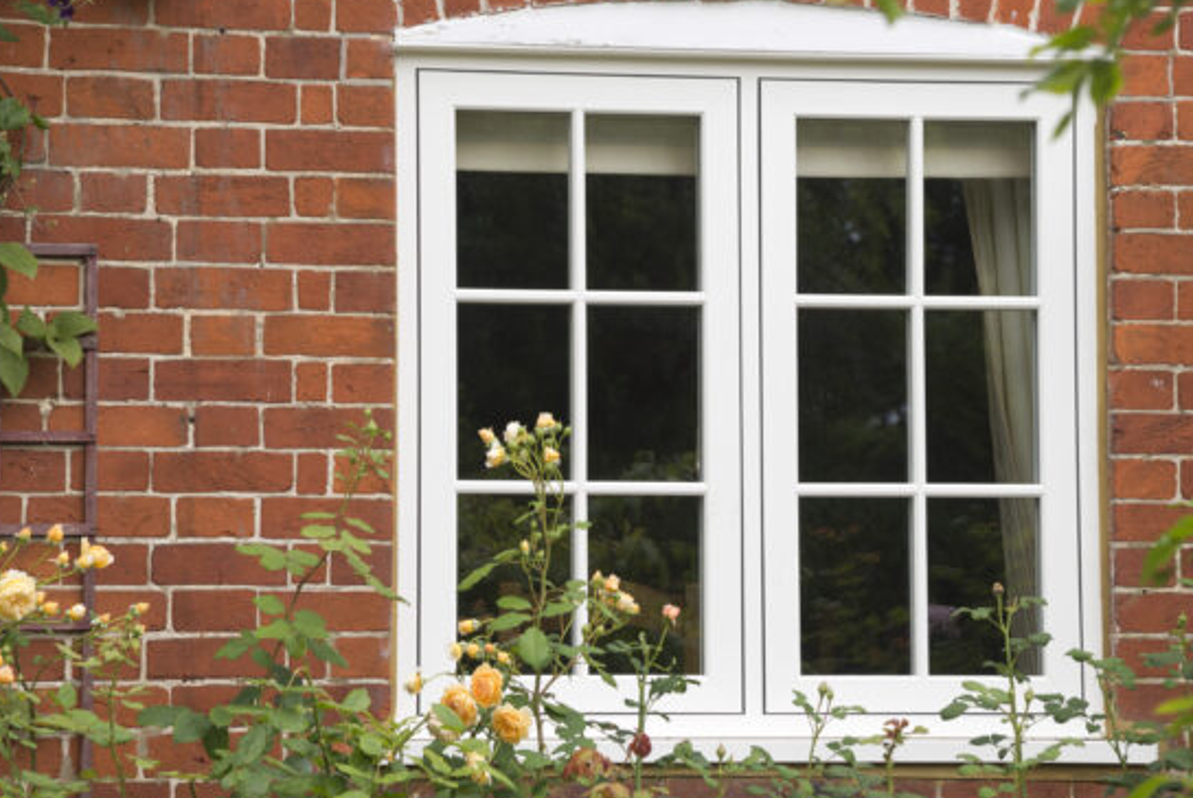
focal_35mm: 158
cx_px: 669
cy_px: 376
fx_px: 5241
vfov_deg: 8.7
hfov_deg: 13.0
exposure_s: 1/125
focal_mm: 112
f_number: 6.3
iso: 200
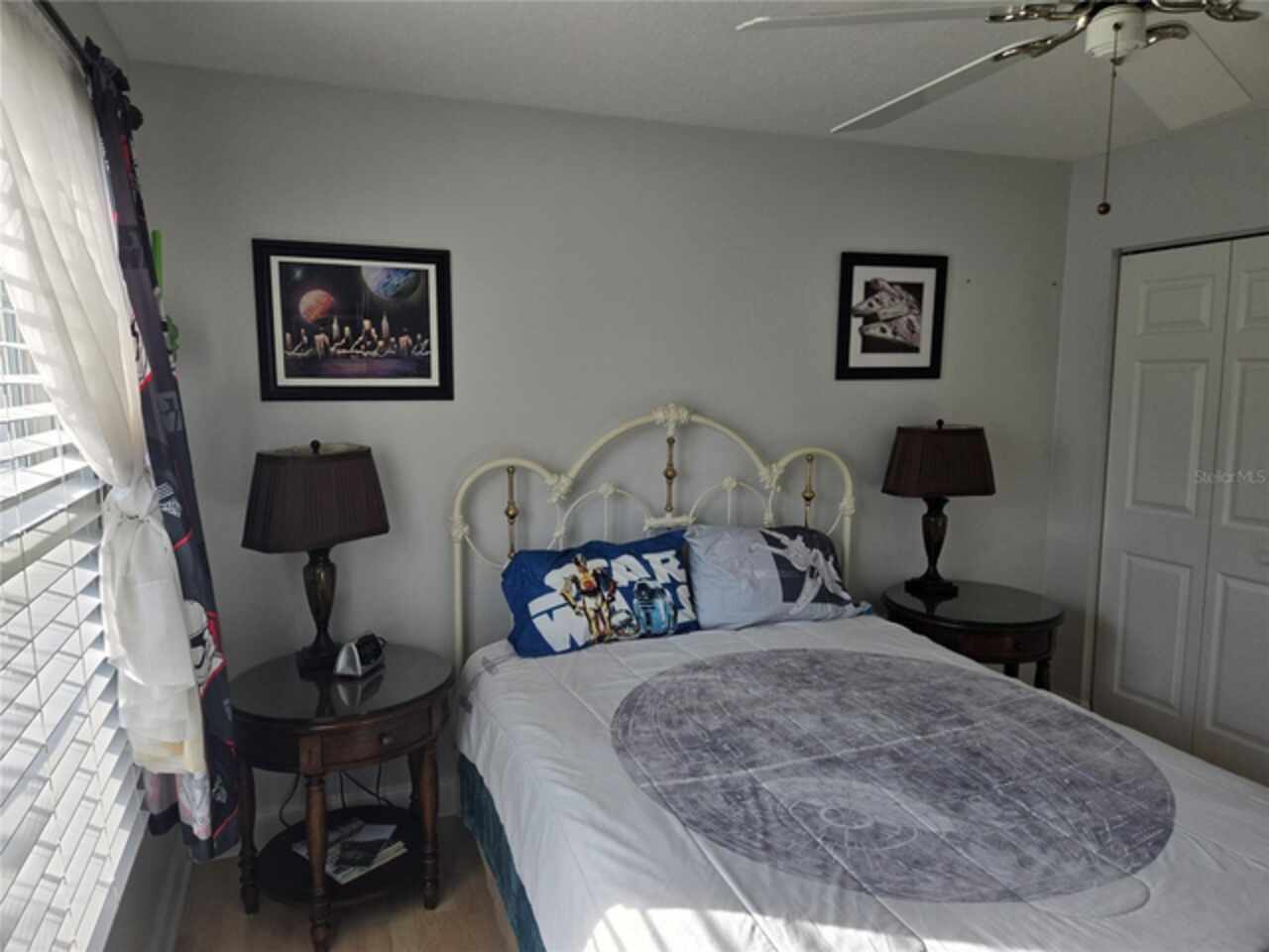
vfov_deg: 58.9
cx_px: 634
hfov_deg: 73.9
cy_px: 476
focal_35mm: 23
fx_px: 843
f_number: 1.8
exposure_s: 1/180
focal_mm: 5.4
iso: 80
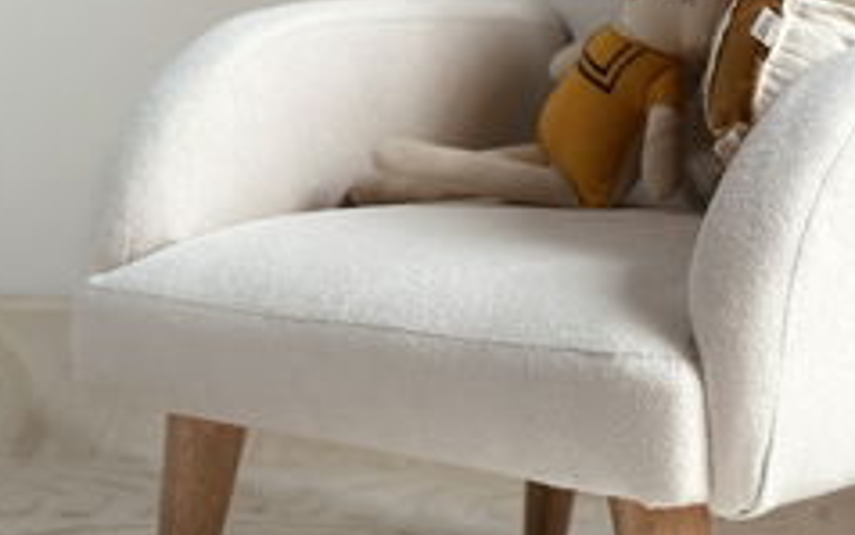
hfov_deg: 18.2
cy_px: 102
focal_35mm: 114
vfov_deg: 11.5
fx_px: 2658
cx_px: 578
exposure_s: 1/291
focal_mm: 6.86
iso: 80
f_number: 1.78
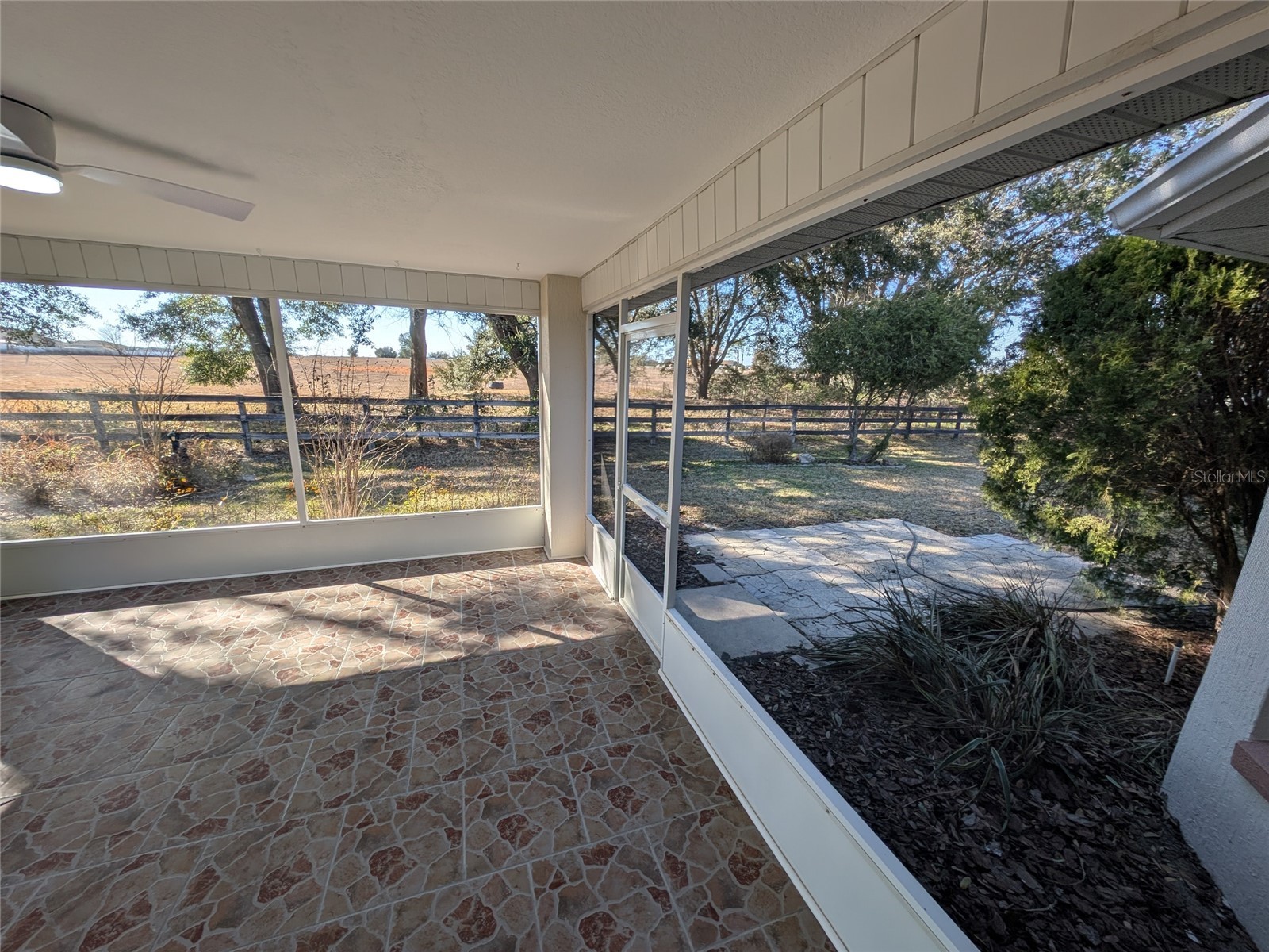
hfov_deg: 110.5
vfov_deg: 94.5
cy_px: 476
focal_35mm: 12
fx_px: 440
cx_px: 634
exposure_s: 1/560
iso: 52
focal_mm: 2.23
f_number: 1.95
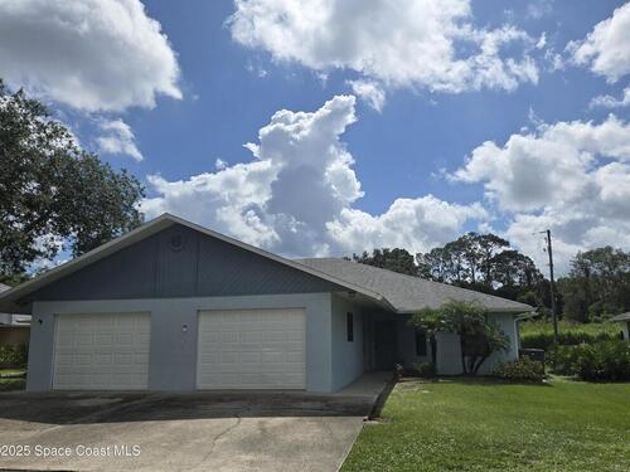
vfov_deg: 58.9
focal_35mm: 23
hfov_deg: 73.9
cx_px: 315
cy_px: 236
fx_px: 419
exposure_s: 1/5000
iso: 25
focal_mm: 5.4
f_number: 1.8
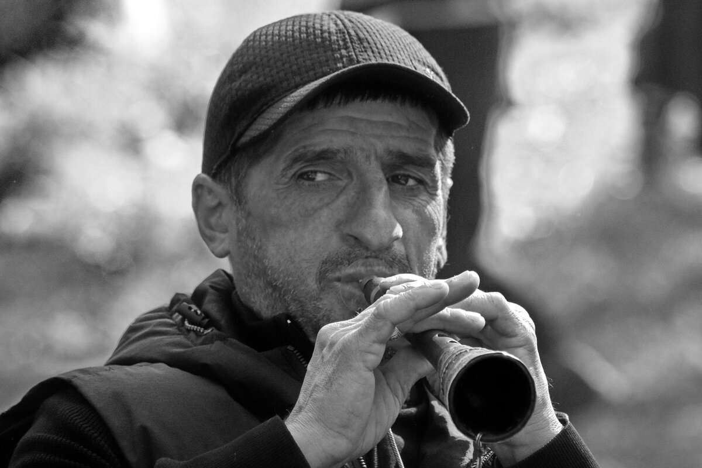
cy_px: 234
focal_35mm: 450
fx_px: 8774
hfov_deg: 4.6
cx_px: 351
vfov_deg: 3.1
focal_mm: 300
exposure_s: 1/500
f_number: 10
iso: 2500
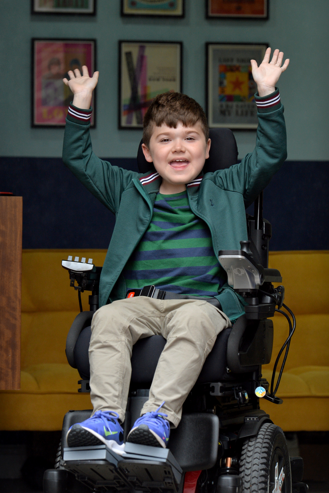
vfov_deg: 12.5
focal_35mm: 165
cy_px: 246
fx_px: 2262
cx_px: 164
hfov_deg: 8.3
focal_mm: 165
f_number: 6.3
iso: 1000
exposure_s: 1/250
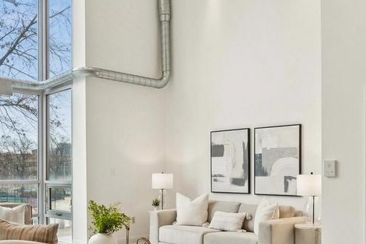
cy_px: 164
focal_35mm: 44
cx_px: 158
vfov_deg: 30.3
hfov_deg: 44.4
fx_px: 448
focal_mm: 15
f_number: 7.1
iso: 640
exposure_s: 1/100
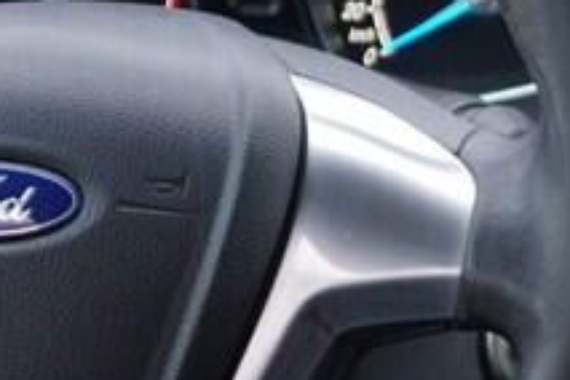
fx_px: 3847
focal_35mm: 243
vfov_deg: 5.7
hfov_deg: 8.0
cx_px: 1185
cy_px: 241
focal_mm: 24
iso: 125
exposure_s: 1/40
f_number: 2.8
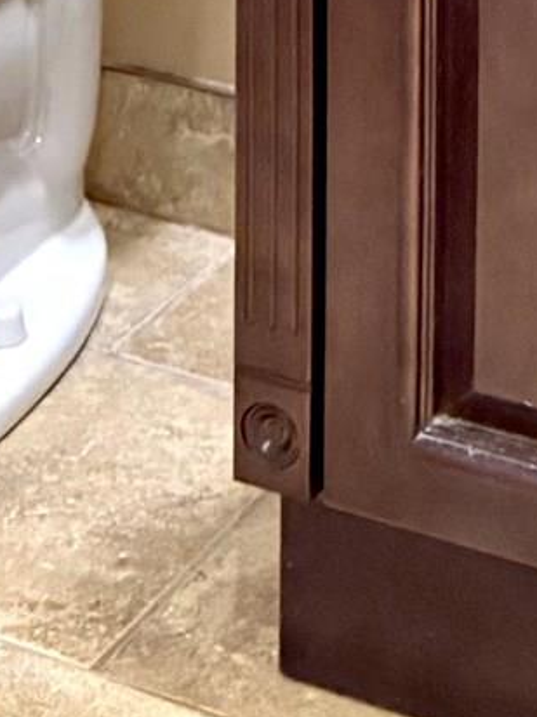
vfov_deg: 12.6
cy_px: -802
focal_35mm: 134
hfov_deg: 10.9
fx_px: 2776
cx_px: -23
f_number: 1.78
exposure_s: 1/40
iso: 640
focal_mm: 6.76
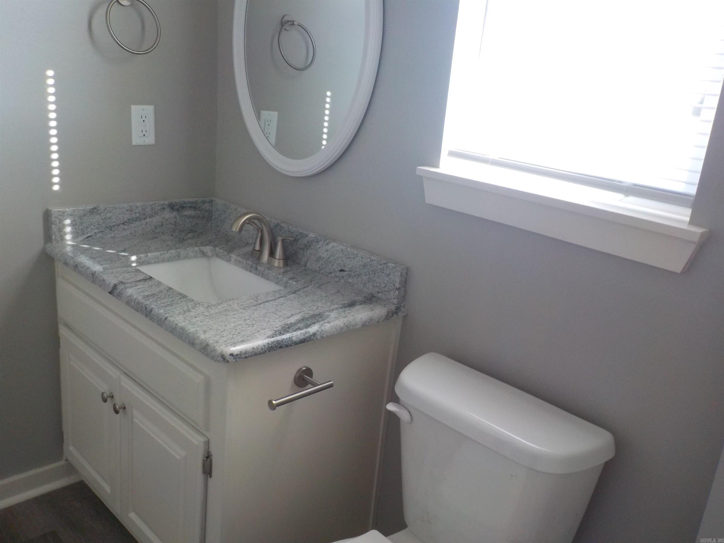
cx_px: 362
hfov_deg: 60.0
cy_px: 272
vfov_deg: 46.8
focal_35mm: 30
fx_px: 627
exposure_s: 1/30
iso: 180
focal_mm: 4.1
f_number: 3.3
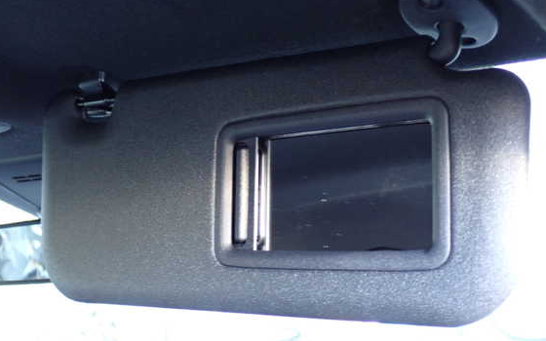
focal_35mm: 50
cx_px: 256
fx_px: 744
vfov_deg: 25.8
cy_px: 173
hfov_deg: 40.3
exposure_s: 1/15
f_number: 2.9
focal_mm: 7.84
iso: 800
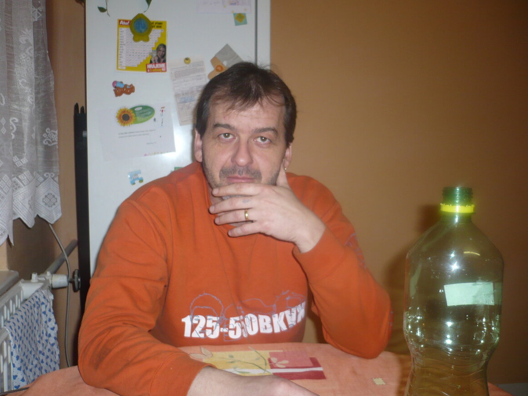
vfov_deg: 39.6
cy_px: 195
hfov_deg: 51.4
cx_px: 266
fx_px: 549
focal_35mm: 36
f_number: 2.8
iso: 100
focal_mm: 5.8
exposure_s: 1/30
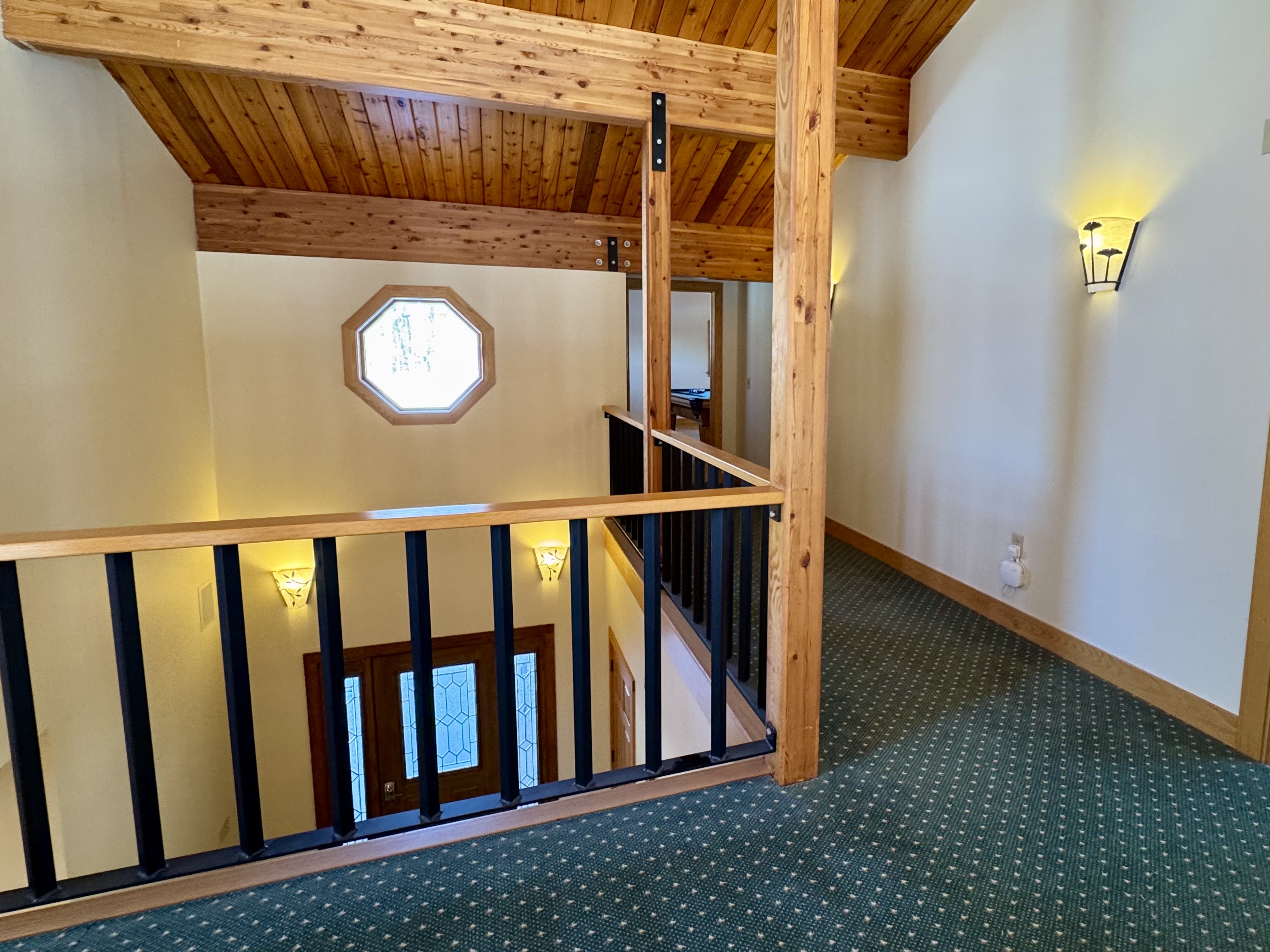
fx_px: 660
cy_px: 433
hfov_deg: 87.3
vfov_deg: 71.4
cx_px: 716
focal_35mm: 18
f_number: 2.2
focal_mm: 2.22
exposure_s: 1/120
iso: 250
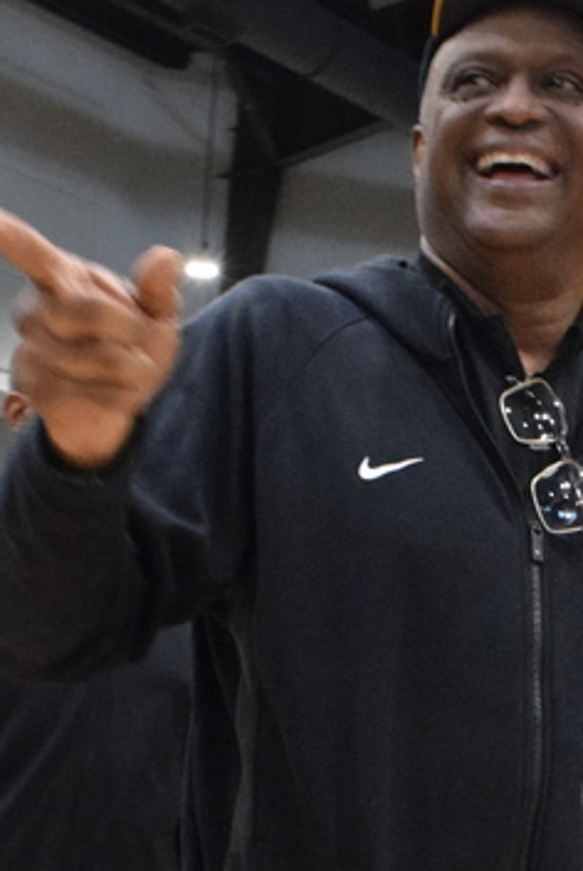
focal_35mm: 87
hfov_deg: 15.7
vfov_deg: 22.5
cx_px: 416
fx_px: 2109
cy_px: 859
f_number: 8
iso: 6400
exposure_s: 1/160
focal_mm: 20
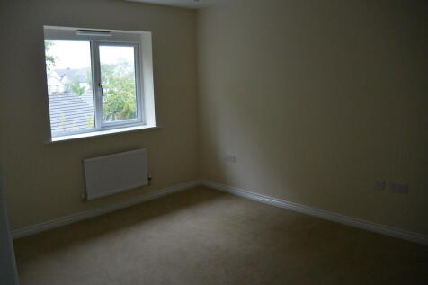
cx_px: 214
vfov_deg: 44.9
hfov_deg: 63.7
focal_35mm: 29
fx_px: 345
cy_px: 142
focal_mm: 11
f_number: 3.5
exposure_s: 1/125
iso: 560
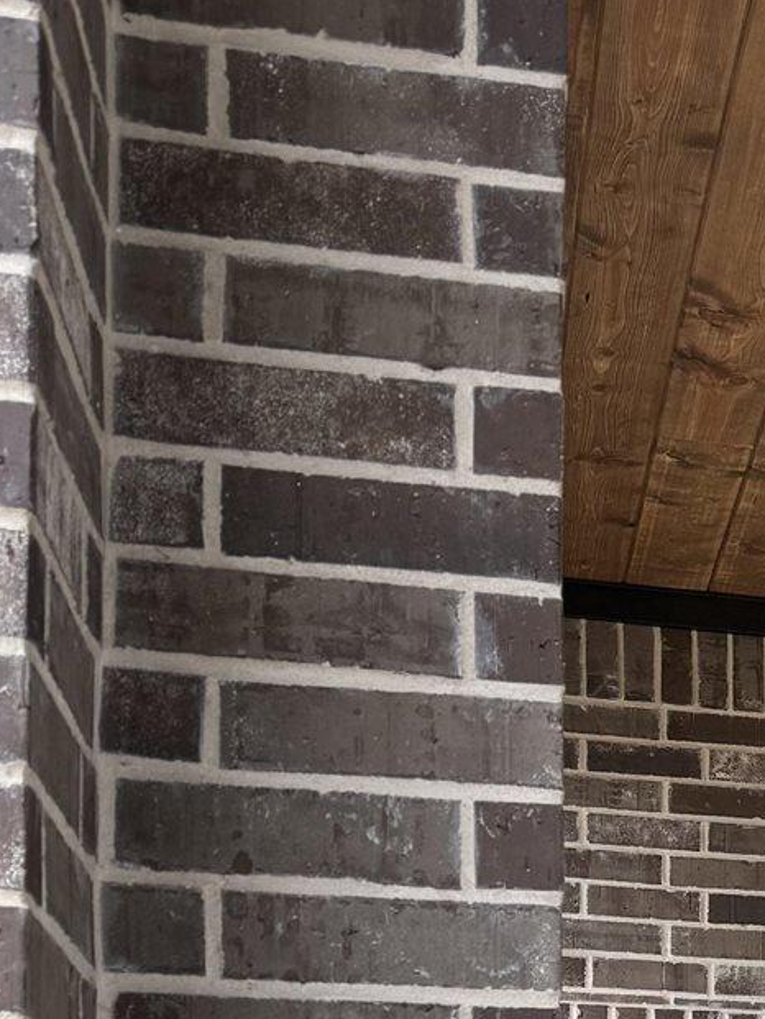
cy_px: 1308
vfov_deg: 20.2
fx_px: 2622
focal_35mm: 89
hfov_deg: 15.1
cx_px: 1210
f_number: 1.78
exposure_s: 1/438
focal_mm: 6.76
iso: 80
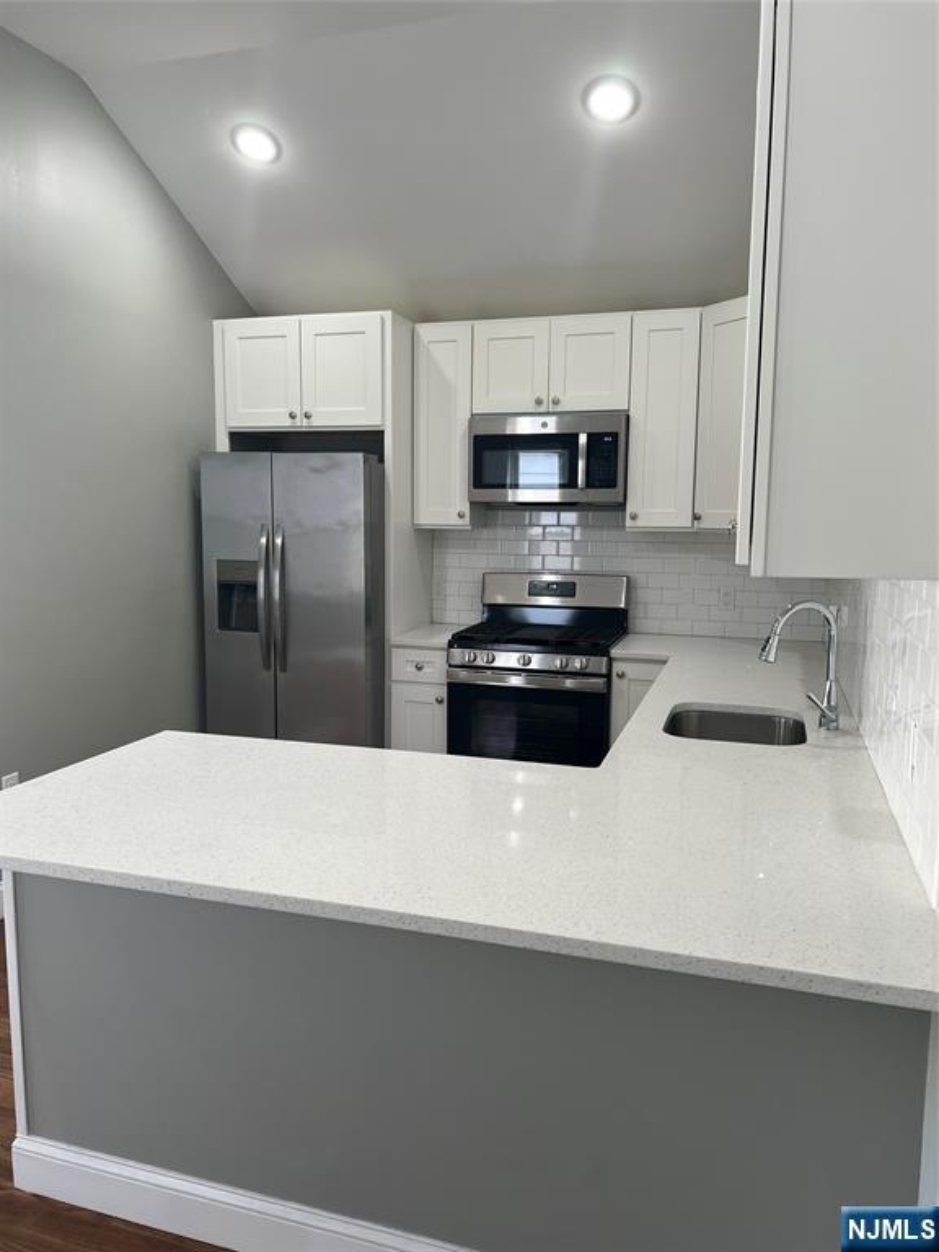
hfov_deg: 53.1
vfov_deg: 67.3
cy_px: 626
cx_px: 470
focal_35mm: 26
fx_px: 940
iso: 64
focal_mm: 5.7
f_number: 1.5
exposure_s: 1/120
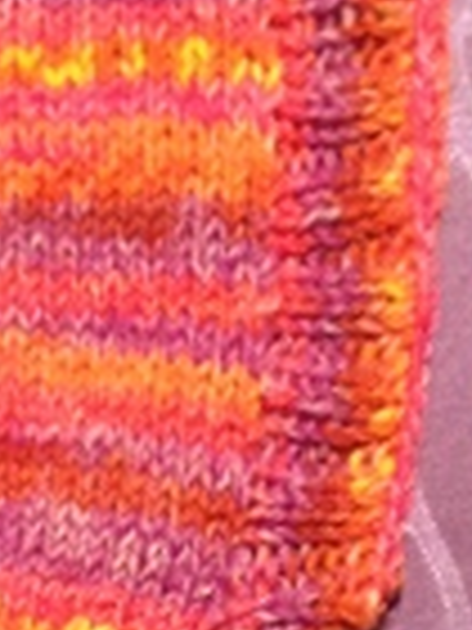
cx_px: -22
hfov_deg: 13.2
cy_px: 418
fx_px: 2000
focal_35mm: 110
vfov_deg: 17.8
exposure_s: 1/24
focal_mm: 3.3
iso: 200
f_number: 2.4
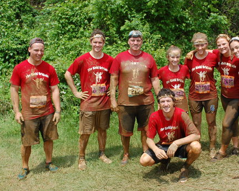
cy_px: 88
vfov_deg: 29.7
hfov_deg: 36.5
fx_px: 361
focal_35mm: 51
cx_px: 146
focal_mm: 22
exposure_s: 1/320
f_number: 9
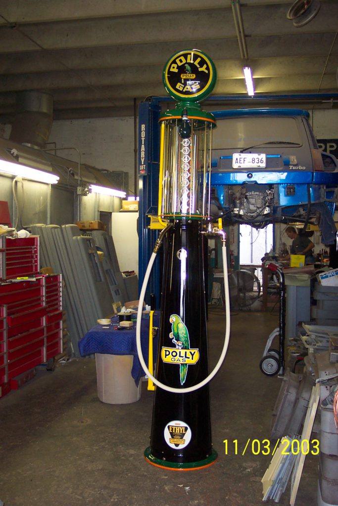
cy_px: 253
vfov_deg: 50.7
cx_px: 169
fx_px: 535
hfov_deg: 35.1
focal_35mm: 38
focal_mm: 8
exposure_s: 1/30
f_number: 2.8
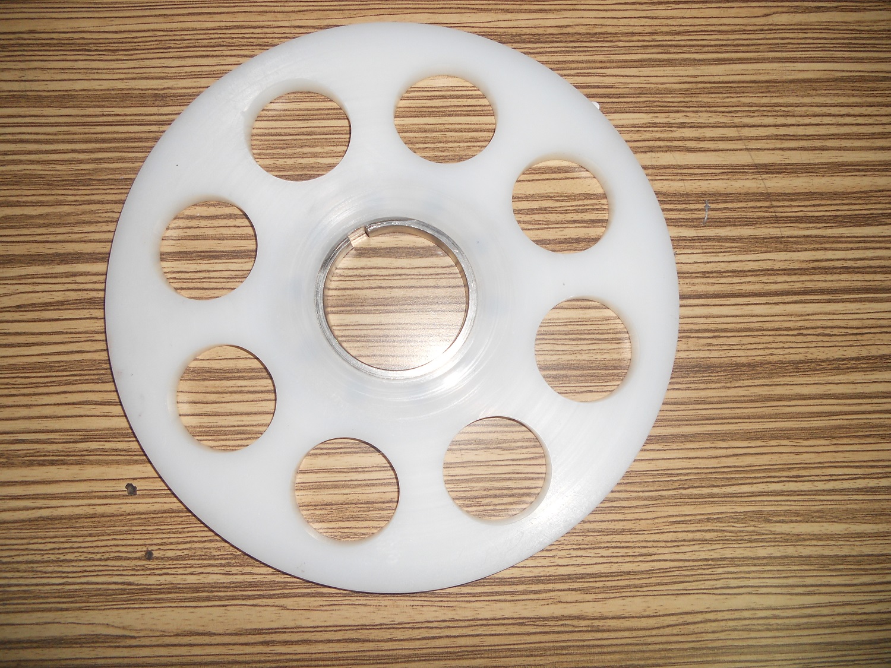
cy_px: 334
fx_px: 695
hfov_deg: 65.3
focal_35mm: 27
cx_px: 446
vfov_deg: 51.4
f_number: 3.2
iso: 80
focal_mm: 4.9
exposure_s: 1/25
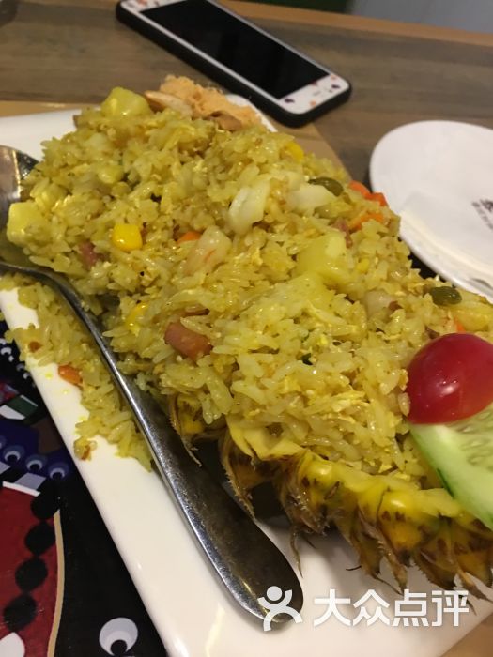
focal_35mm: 29
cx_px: 246
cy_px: 328
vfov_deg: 61.7
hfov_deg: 48.2
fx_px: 551
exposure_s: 1/10
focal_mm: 4.15
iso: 80
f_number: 2.2
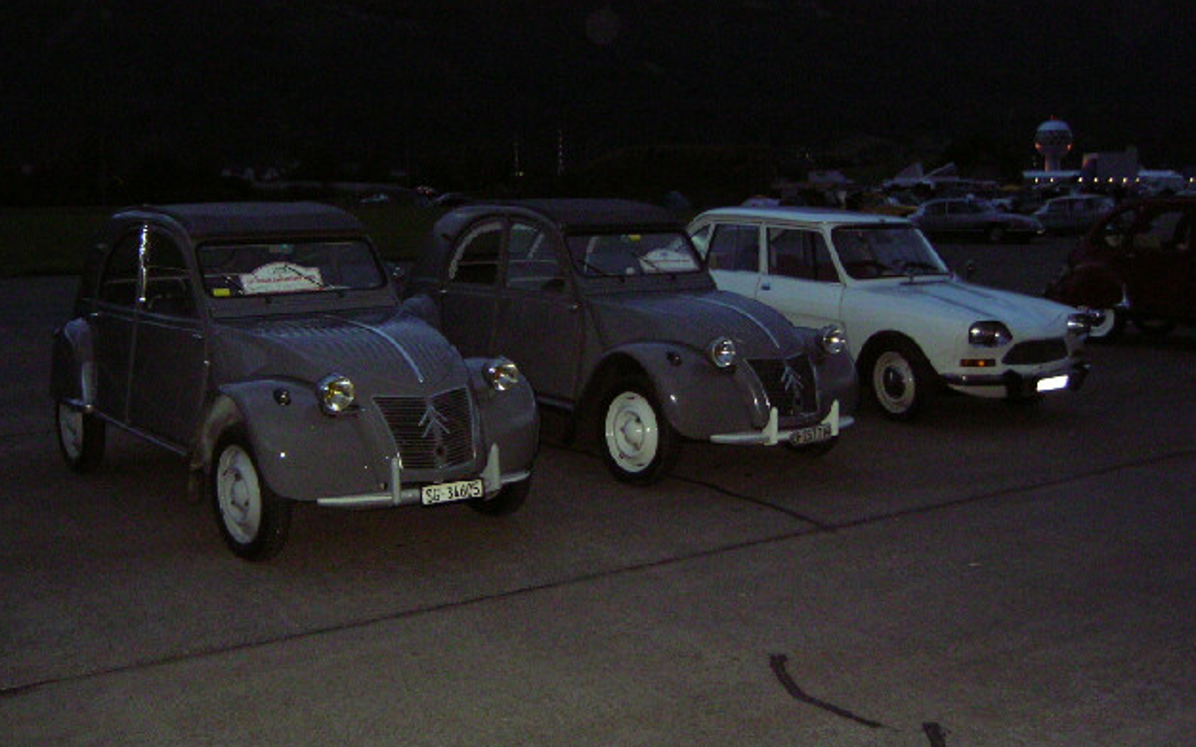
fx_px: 1271
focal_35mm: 39
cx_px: 587
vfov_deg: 32.7
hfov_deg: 50.4
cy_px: 313
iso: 200
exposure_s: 1/30
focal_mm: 5.6
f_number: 2.8
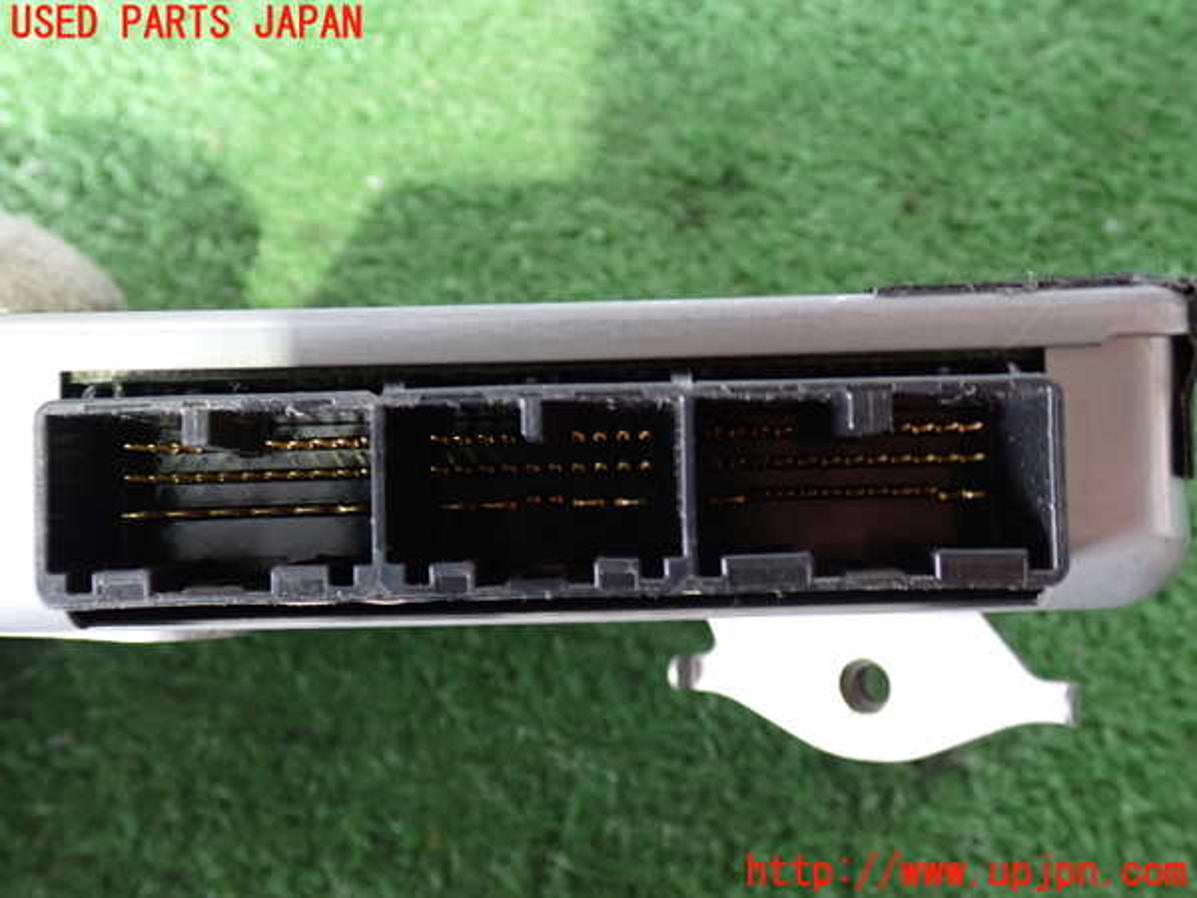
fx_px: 1314
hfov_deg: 49.0
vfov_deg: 37.7
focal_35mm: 38
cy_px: 449
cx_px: 598
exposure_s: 1/15
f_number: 2.7
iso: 800
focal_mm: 6.83
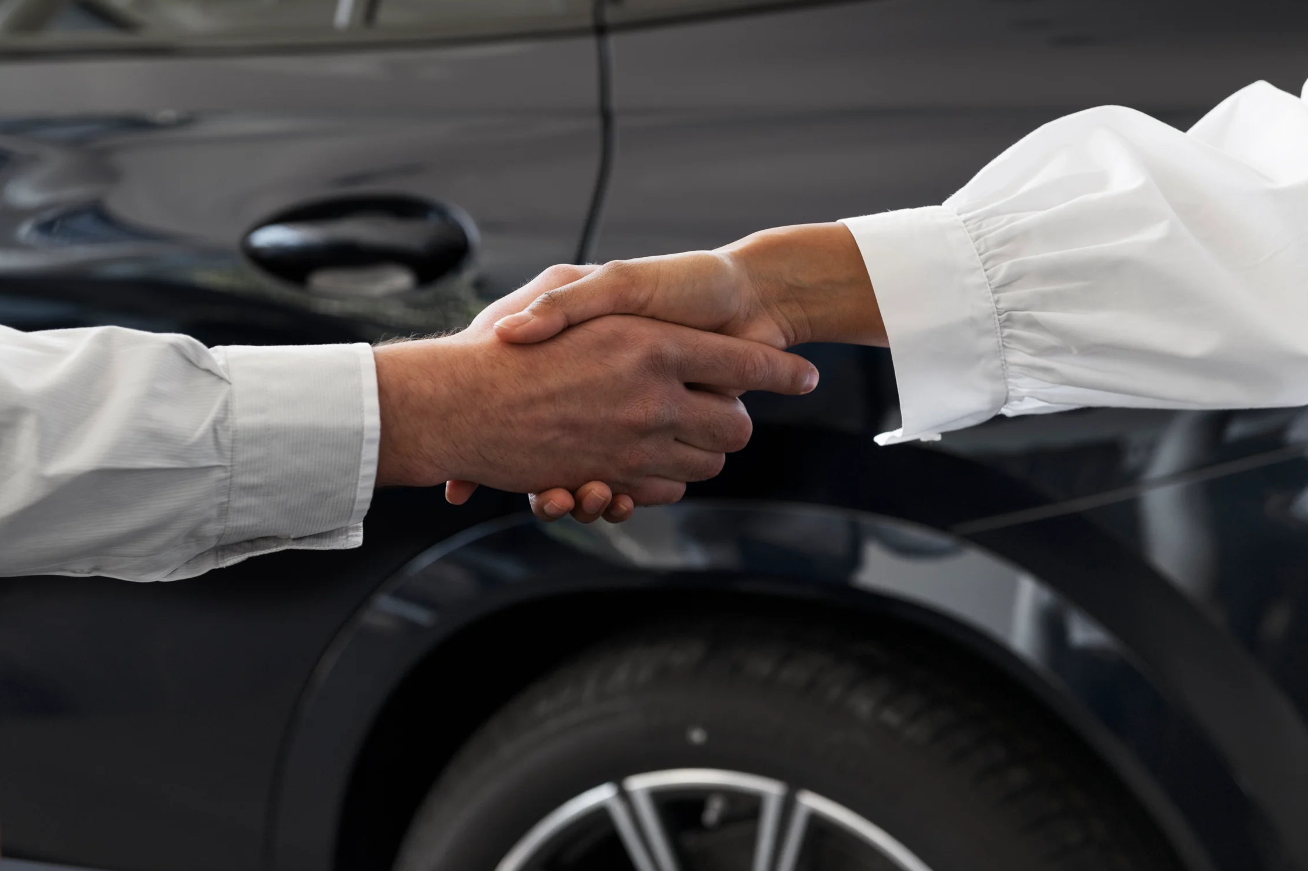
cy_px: 395
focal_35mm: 66
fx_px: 2396
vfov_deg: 20.6
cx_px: 719
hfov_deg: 30.5
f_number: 3.5
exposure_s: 1/160
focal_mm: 58
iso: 250
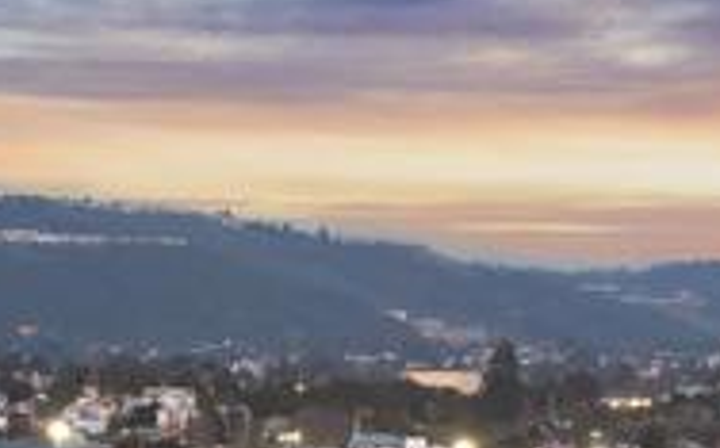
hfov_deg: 5.6
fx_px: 7350
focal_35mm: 375
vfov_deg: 3.5
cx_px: 161
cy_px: 419
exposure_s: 3.2
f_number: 11
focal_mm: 108
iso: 160
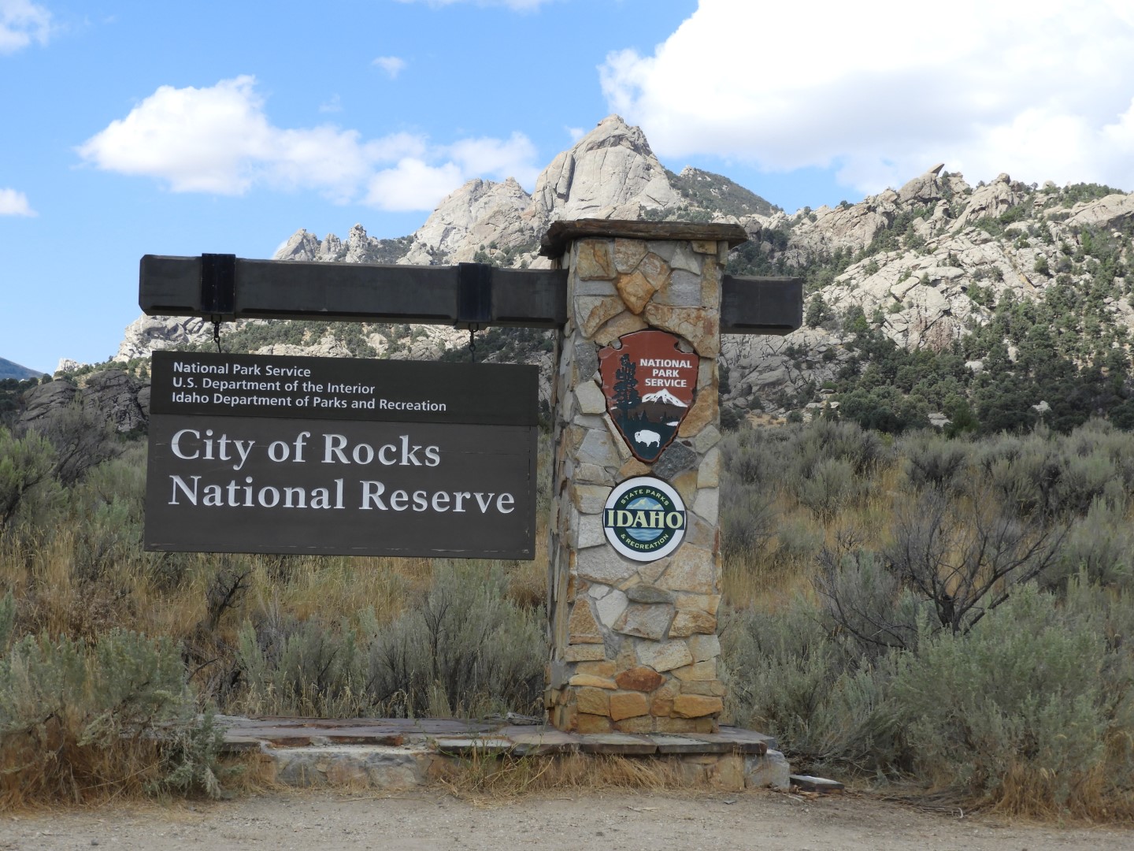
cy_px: 426
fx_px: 1966
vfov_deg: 24.4
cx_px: 567
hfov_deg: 32.2
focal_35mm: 60
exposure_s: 1/640
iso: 100
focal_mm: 10.7
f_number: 4.2
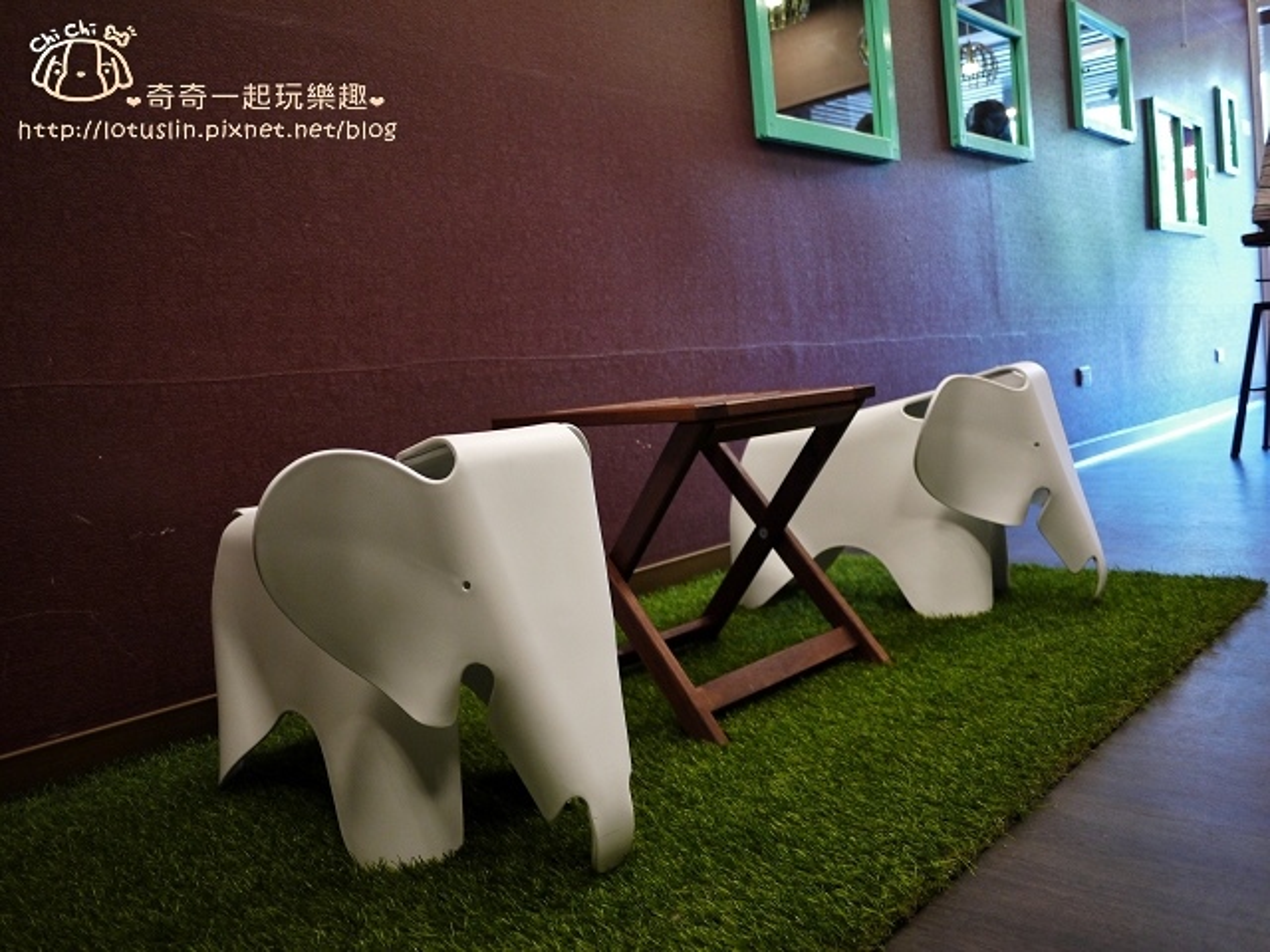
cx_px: 635
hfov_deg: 63.4
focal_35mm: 28
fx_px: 1027
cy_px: 476
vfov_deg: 49.7
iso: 400
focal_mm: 14
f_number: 2.5
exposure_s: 1/60
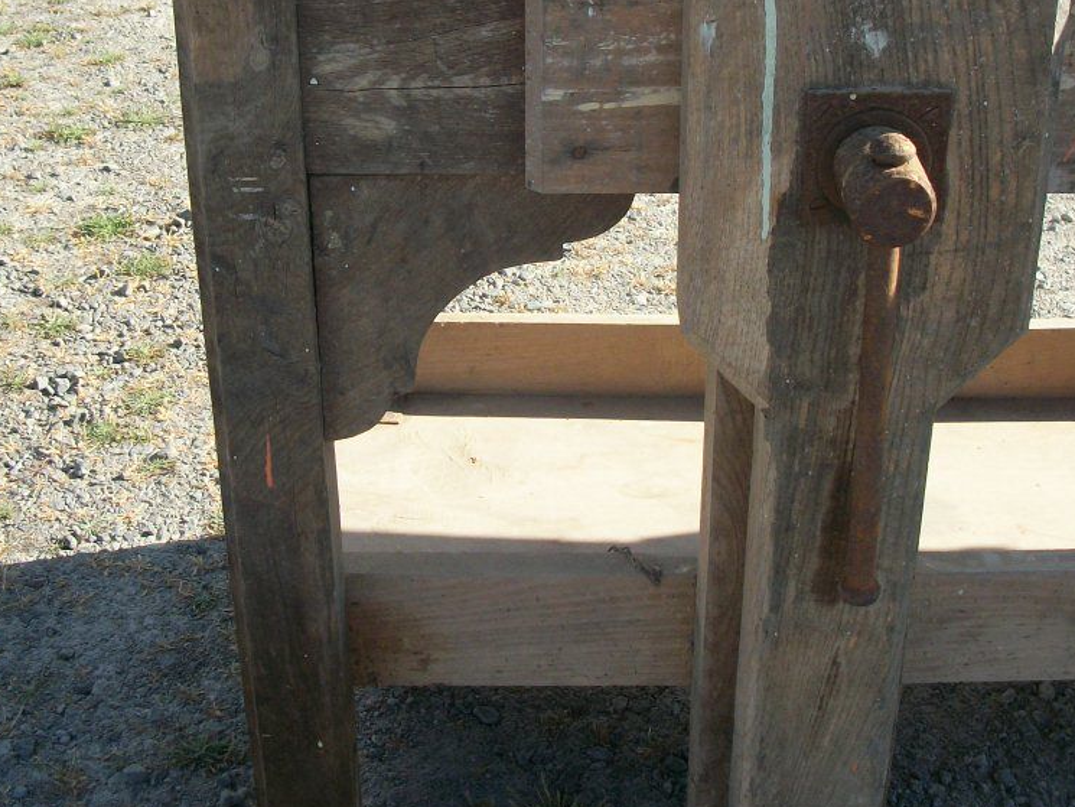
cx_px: 511
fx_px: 1708
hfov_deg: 34.9
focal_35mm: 55
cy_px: 271
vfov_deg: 26.4
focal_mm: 5.7
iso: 80
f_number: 8.8
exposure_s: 1/80
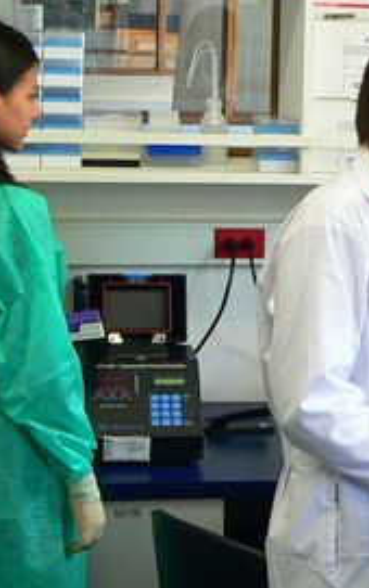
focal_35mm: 90
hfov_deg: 14.4
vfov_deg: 23.0
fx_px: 1444
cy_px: 362
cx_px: 360
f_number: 2.8
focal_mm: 6
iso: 200
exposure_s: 1/25
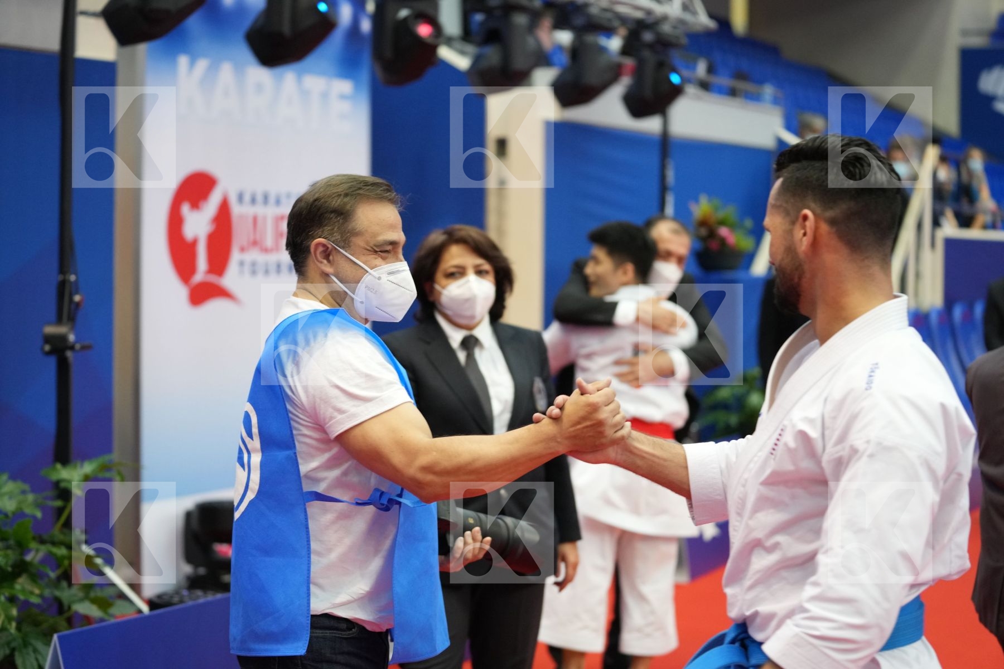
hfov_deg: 28.8
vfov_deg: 19.5
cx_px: 502
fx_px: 1952
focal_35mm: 70
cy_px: 334
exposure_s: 1/500
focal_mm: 70
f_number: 2.8
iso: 2500
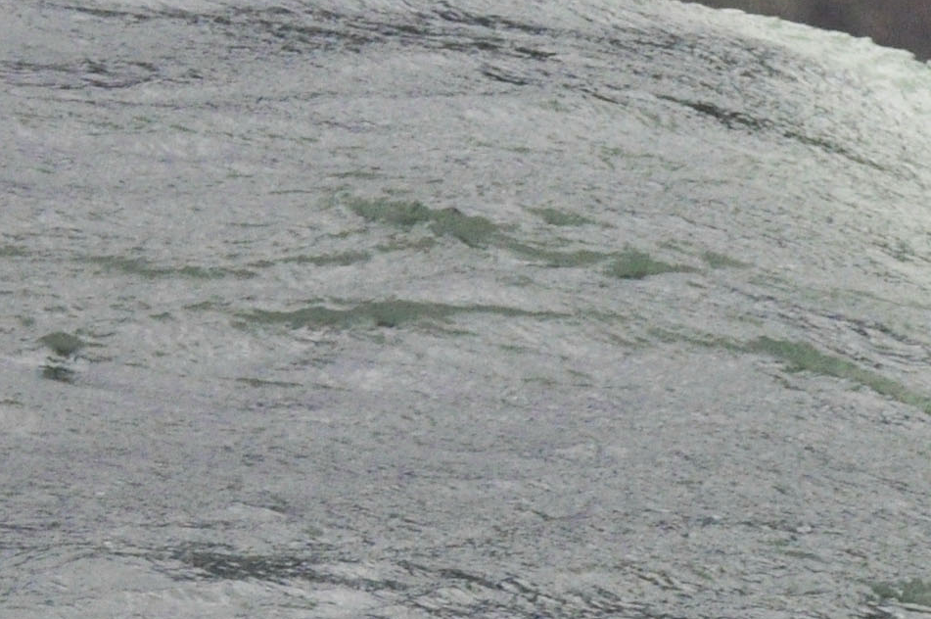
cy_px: 420
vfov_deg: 2.7
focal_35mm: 507
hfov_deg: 4.1
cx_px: 594
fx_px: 13104
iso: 800
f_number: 10
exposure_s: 1/640
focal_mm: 75
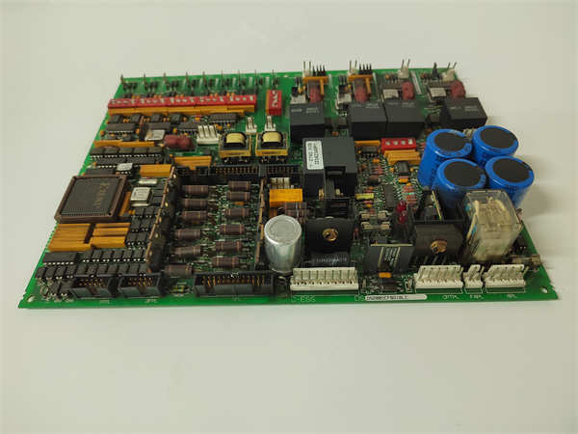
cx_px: 289
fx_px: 384
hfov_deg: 73.9
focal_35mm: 23
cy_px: 217
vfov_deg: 58.9
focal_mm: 5.52
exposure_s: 1/100
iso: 2484
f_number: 1.9
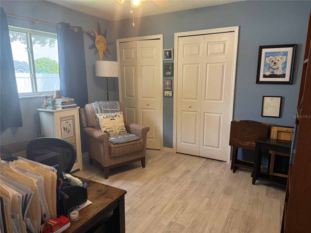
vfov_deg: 56.8
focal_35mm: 24
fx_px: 216
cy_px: 116
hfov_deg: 71.6
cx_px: 156
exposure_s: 1/120
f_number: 1.78
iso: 200
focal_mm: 6.76
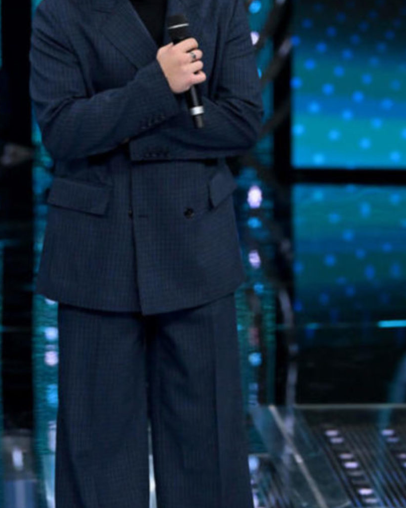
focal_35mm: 335
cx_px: 159
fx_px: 5032
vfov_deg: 5.8
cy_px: 242
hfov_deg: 4.6
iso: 8000
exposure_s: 1/400
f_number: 5.6
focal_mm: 200
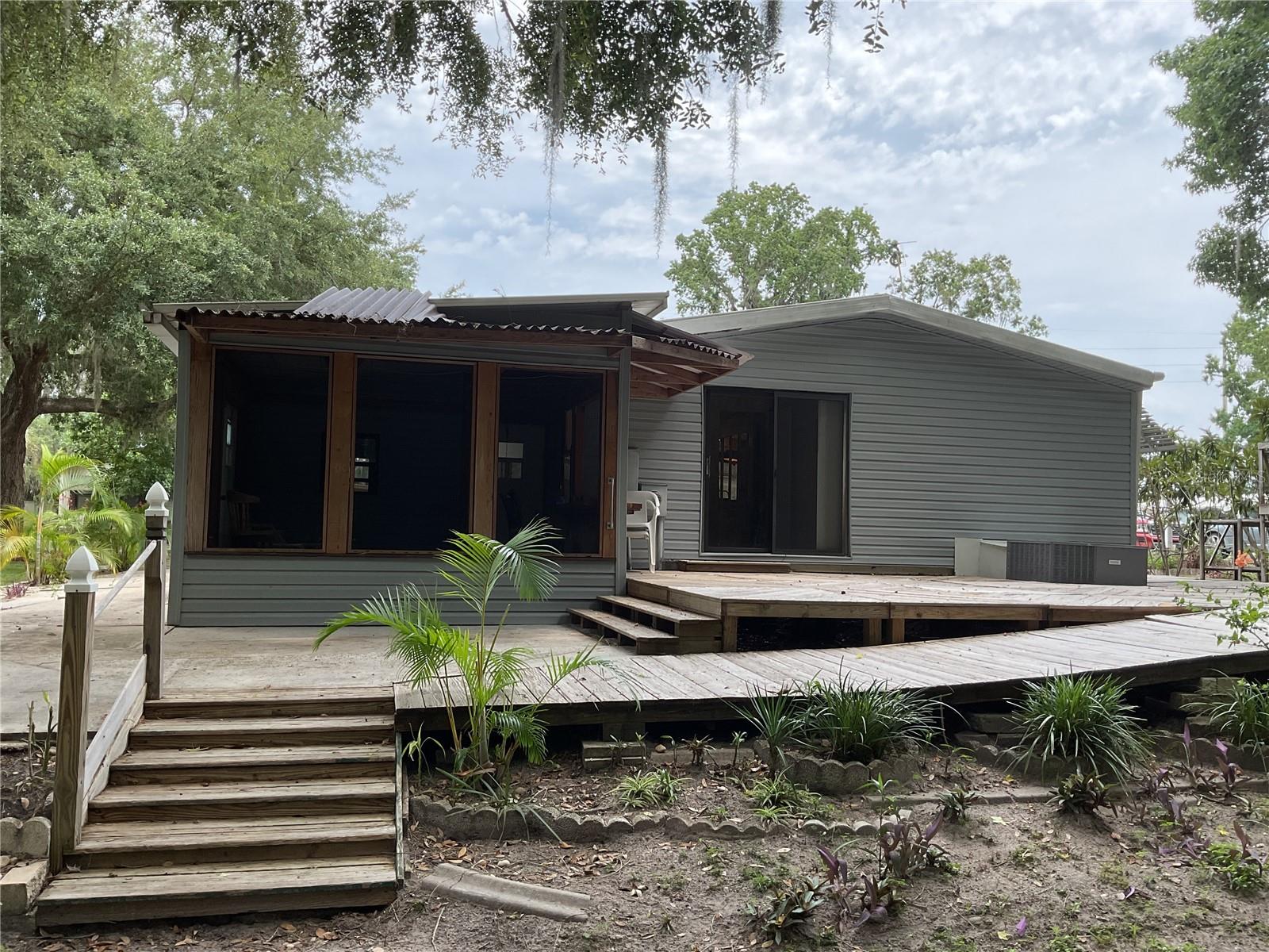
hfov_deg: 61.7
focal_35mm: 29
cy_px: 476
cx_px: 634
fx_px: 1063
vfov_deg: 48.2
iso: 16
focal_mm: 3
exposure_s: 1/580
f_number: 1.8
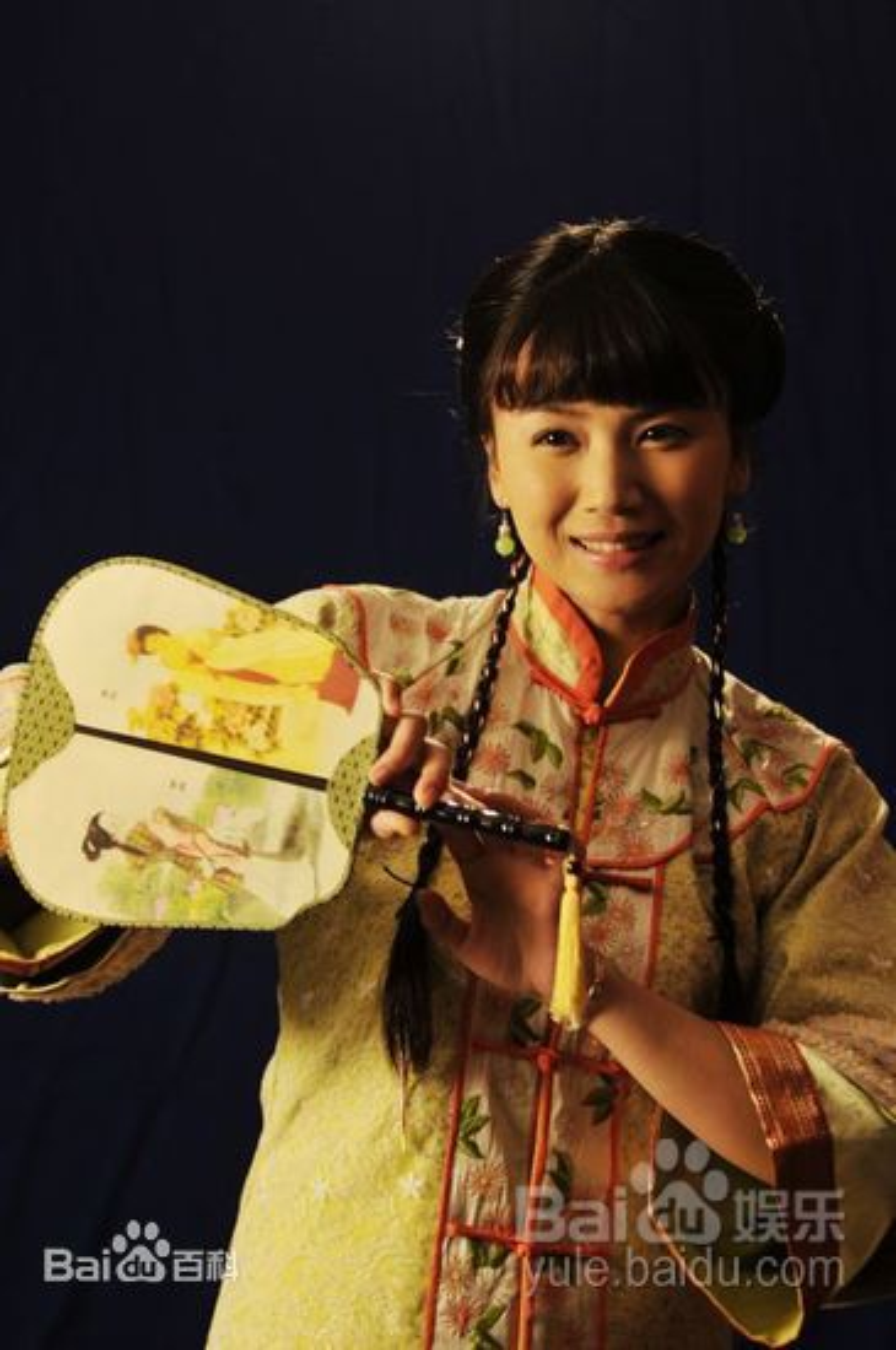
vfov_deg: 17.1
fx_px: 4494
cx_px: 448
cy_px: 675
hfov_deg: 11.4
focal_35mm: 120
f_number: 2.8
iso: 320
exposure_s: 1/60
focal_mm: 80
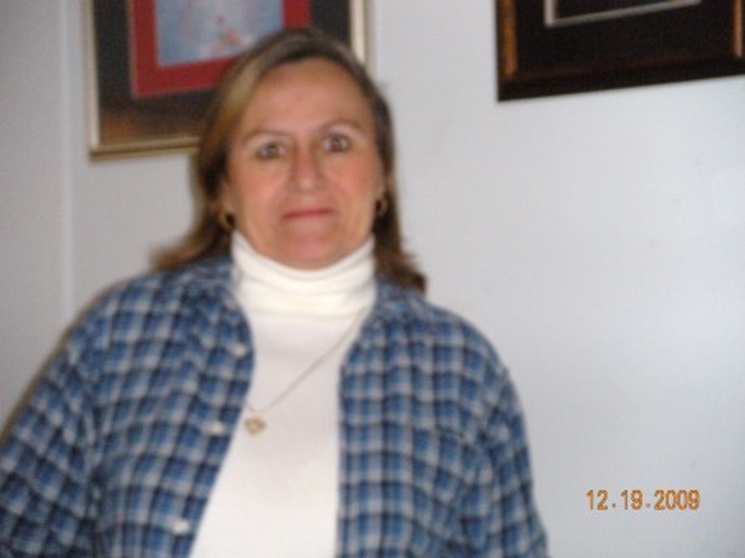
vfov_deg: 17.8
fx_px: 1785
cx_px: 372
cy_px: 279
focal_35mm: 83
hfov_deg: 23.6
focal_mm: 13.9
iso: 400
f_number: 4.6
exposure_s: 1/60
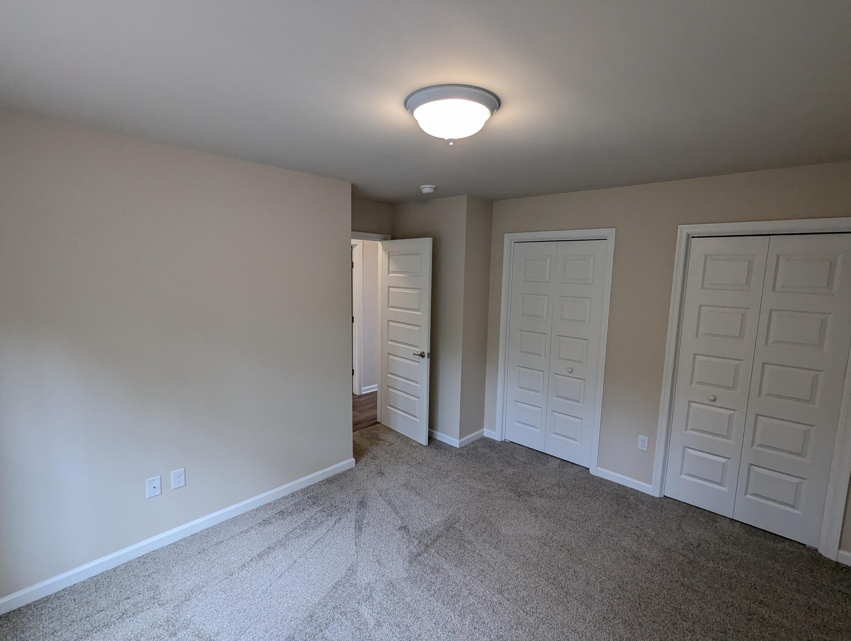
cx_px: 426
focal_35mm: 16
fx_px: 394
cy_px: 320
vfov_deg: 78.2
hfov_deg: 94.4
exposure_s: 1/120
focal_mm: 2.35
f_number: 2.2
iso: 114
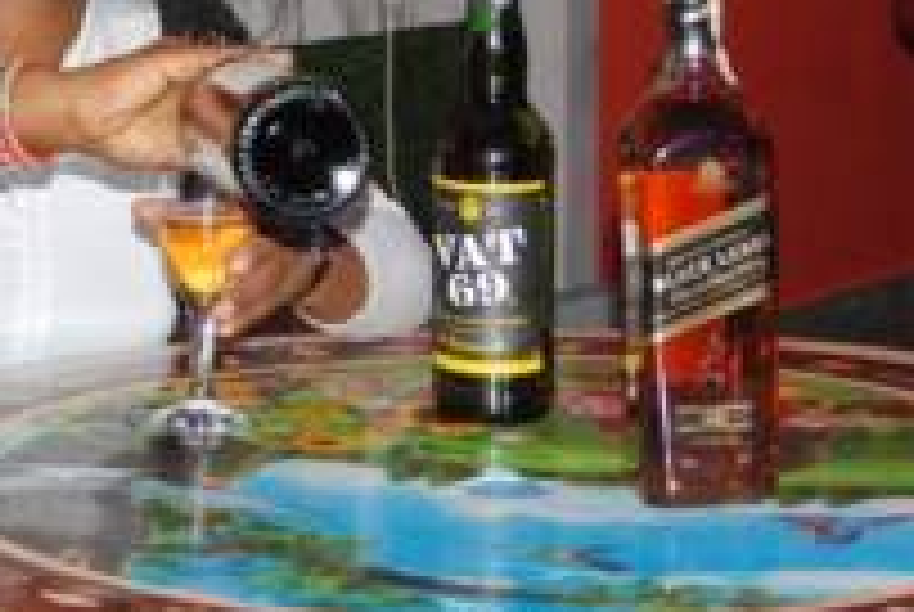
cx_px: 347
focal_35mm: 126
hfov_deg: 16.2
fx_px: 3204
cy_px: 130
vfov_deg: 10.9
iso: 1600
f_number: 3.8
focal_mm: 38
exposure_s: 1/200
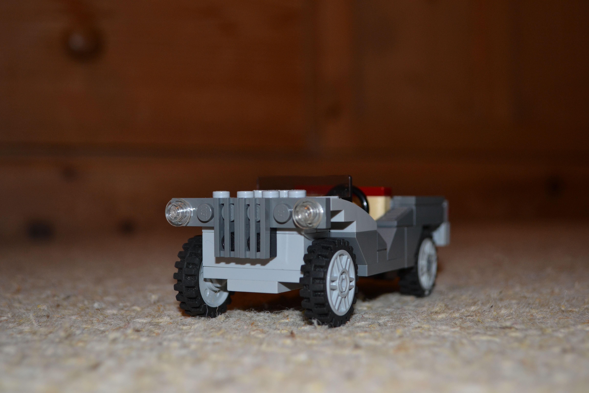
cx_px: 294
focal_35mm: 52
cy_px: 196
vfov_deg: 25.8
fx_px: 859
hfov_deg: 37.9
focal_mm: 35
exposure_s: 1/60
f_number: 5
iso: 450
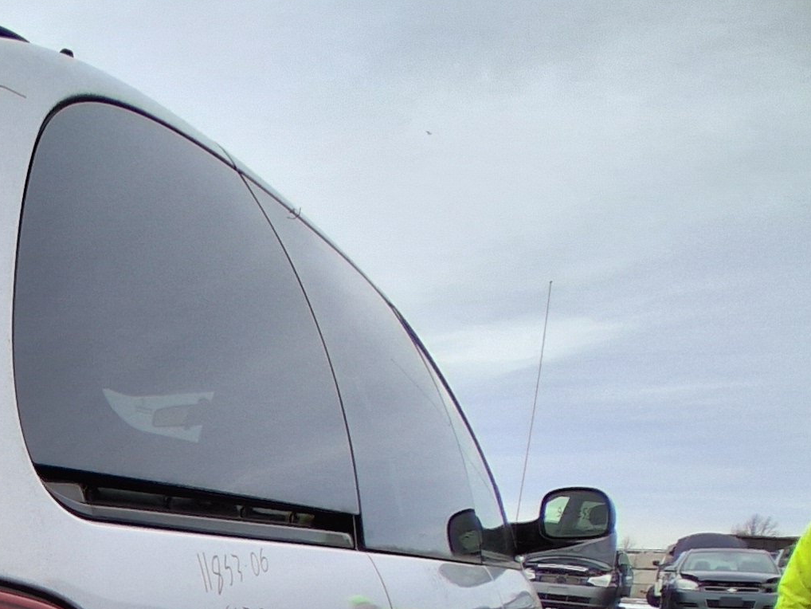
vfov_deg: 29.0
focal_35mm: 43
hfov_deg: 33.7
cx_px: -207
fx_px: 1008
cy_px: 733
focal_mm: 1.4
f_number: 2.2
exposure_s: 1/315
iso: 50
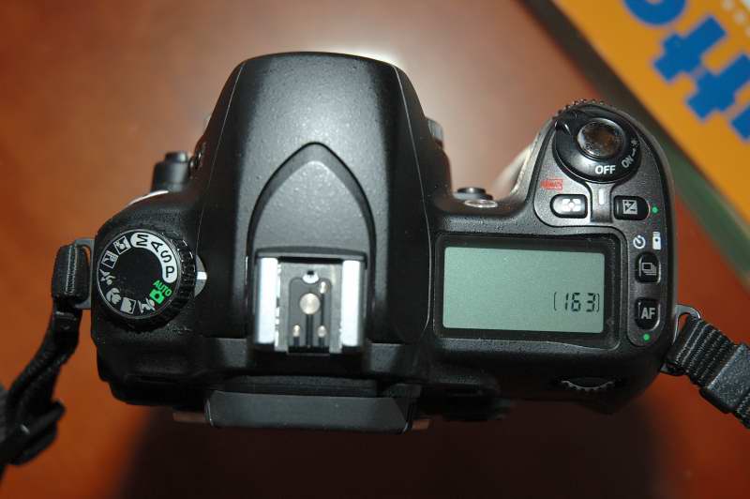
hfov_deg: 29.3
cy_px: 250
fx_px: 1436
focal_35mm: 69
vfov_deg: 19.7
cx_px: 375
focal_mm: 46
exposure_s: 1/60
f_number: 4.5
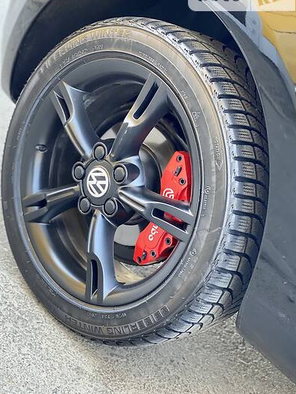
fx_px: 672
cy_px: 194
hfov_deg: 24.8
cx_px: 139
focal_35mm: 59
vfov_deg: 32.7
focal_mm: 6
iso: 250
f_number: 2
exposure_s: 1/122
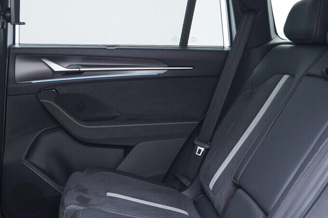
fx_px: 492
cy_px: 141
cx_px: 135
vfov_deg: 24.9
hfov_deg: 36.8
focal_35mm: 54
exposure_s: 1/40
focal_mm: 24
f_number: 2.8
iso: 800
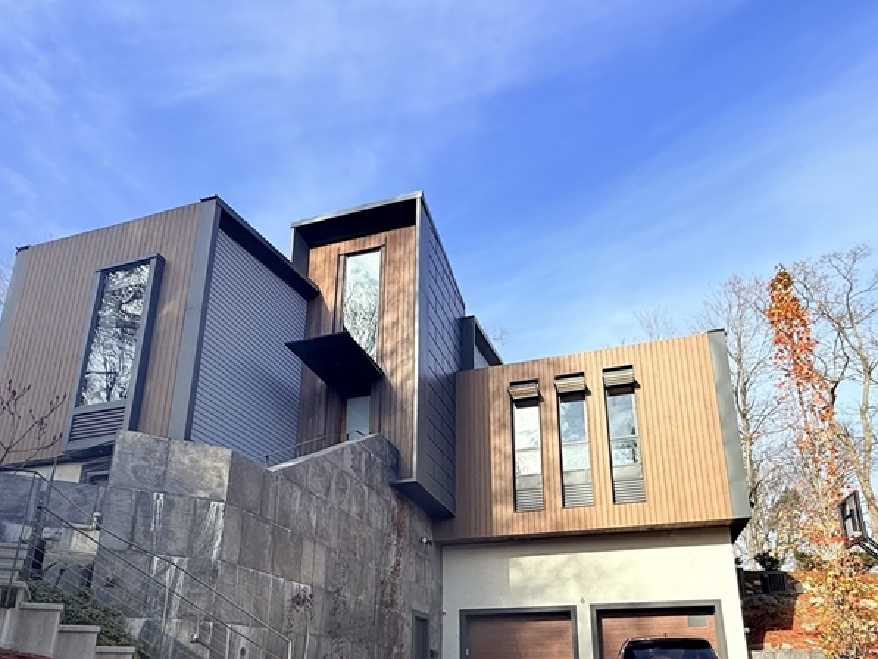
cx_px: 462
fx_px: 609
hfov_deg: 71.5
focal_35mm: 24
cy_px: 502
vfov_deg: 54.0
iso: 50
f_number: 2.2
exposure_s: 1/1068
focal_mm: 2.22
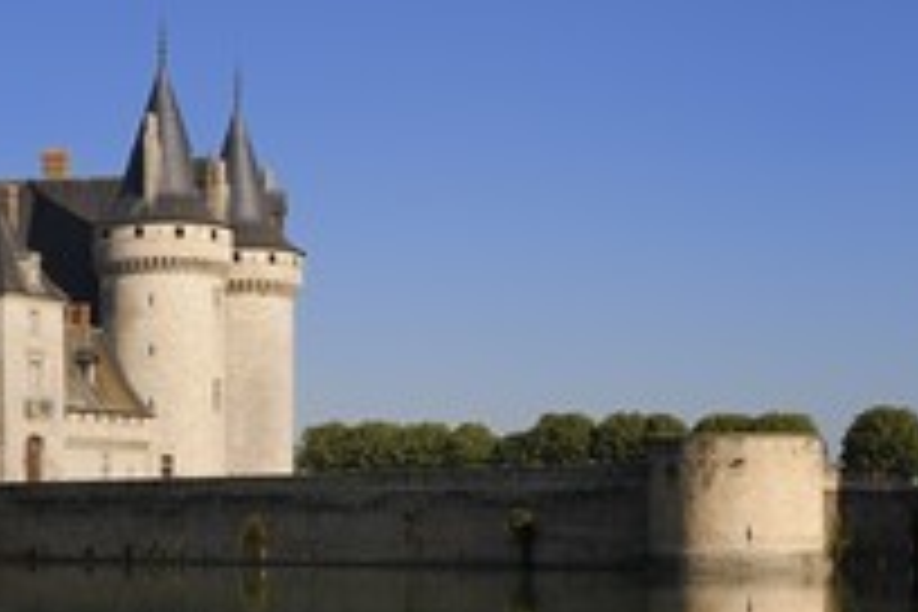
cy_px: 482
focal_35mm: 99
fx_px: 2524
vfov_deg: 13.8
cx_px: 405
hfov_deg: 20.6
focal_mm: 48
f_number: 14
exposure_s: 1/160
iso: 200
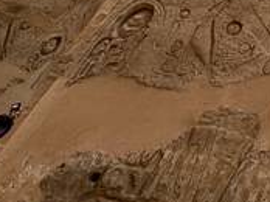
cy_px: -151
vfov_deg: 19.5
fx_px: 452
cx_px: 538
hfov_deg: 19.3
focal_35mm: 58
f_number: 2.2
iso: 64
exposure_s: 1/502
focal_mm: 2.22
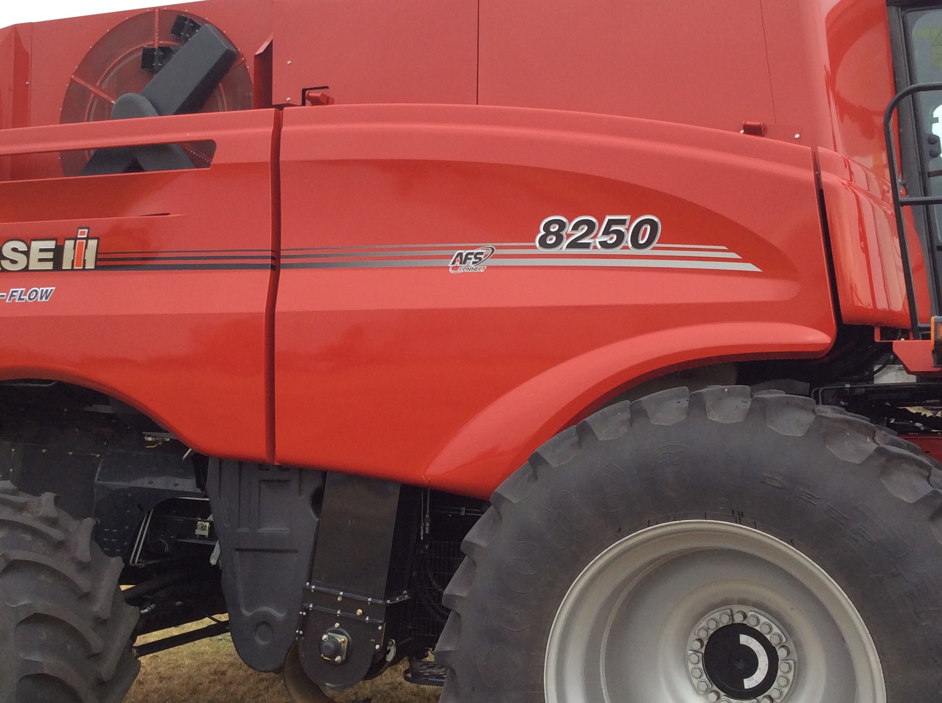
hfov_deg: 40.5
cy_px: 363
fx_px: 1277
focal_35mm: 47
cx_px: 485
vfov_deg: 30.8
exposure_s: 1/280
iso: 32
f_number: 2.4
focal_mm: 3.3
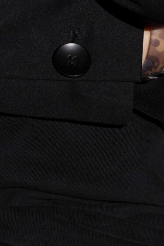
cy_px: -243
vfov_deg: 6.3
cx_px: -32
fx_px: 2173
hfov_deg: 4.3
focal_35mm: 318
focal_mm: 70
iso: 100
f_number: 9
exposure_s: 1/125
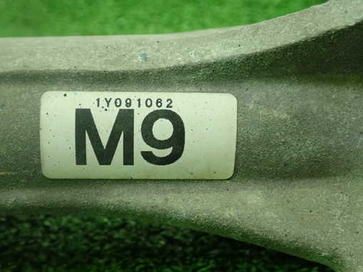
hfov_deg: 40.4
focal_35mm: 47
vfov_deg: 30.9
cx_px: 157
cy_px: 145
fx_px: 493
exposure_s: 1/50
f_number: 2.8
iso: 800
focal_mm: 7.34
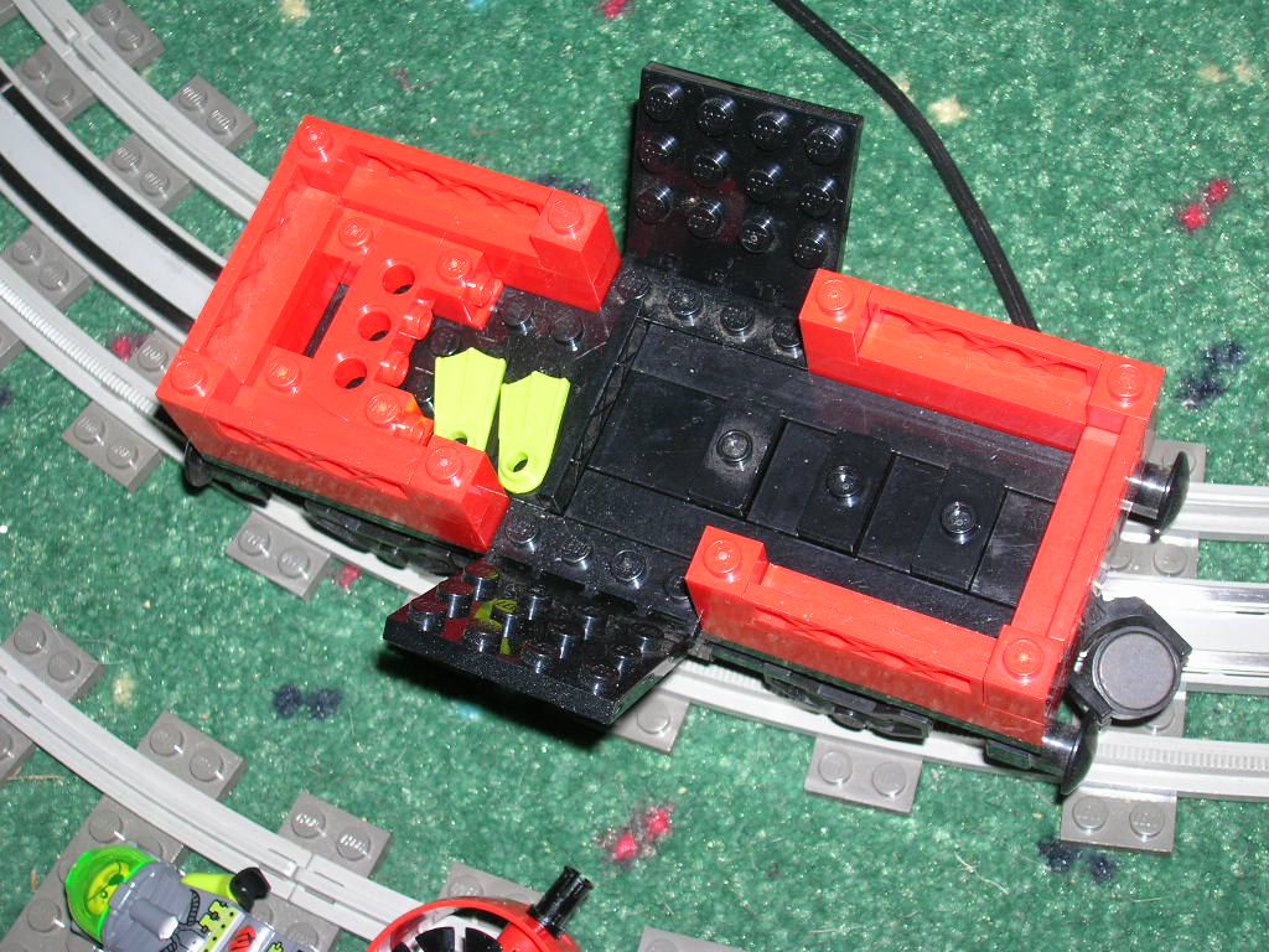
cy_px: 476
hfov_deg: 33.2
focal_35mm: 58
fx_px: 2126
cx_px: 634
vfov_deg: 25.2
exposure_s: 1/60.1
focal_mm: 9.7
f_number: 3.5
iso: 50
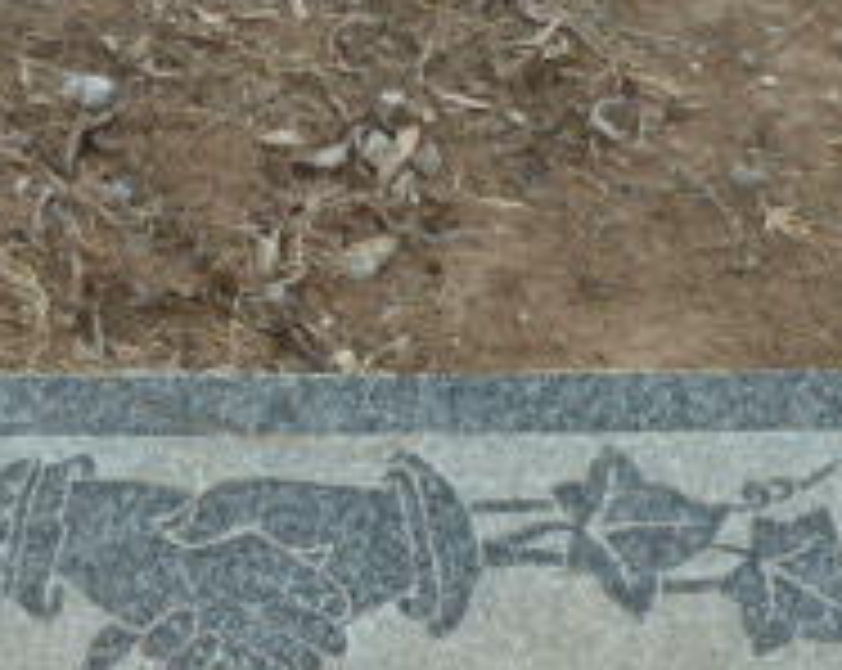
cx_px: 279
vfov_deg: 13.5
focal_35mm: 107
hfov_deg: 17.9
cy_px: 1034
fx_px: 2662
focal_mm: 5.3
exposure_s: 1/160
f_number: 4
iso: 80
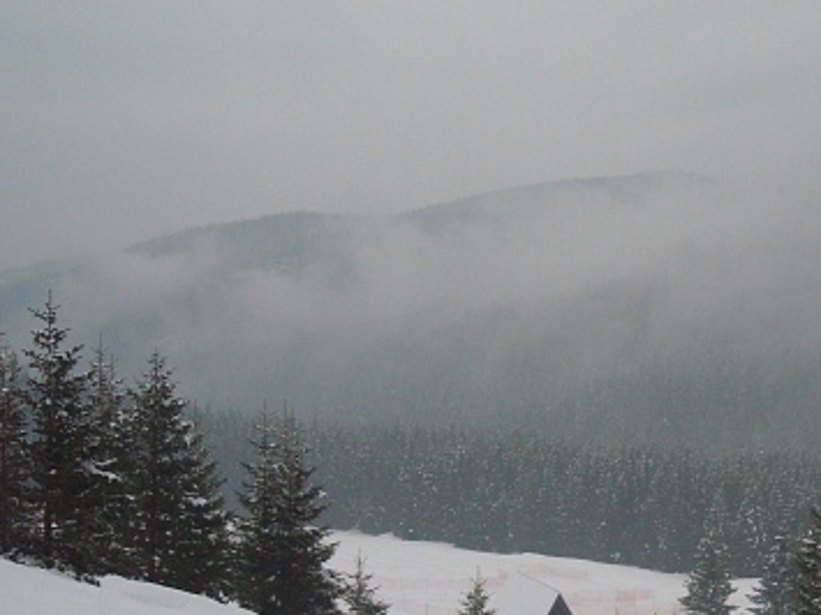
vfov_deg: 20.9
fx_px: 1636
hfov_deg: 27.8
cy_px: 531
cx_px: 604
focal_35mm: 69
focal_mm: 5.7
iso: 200
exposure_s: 1/1241
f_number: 2.8
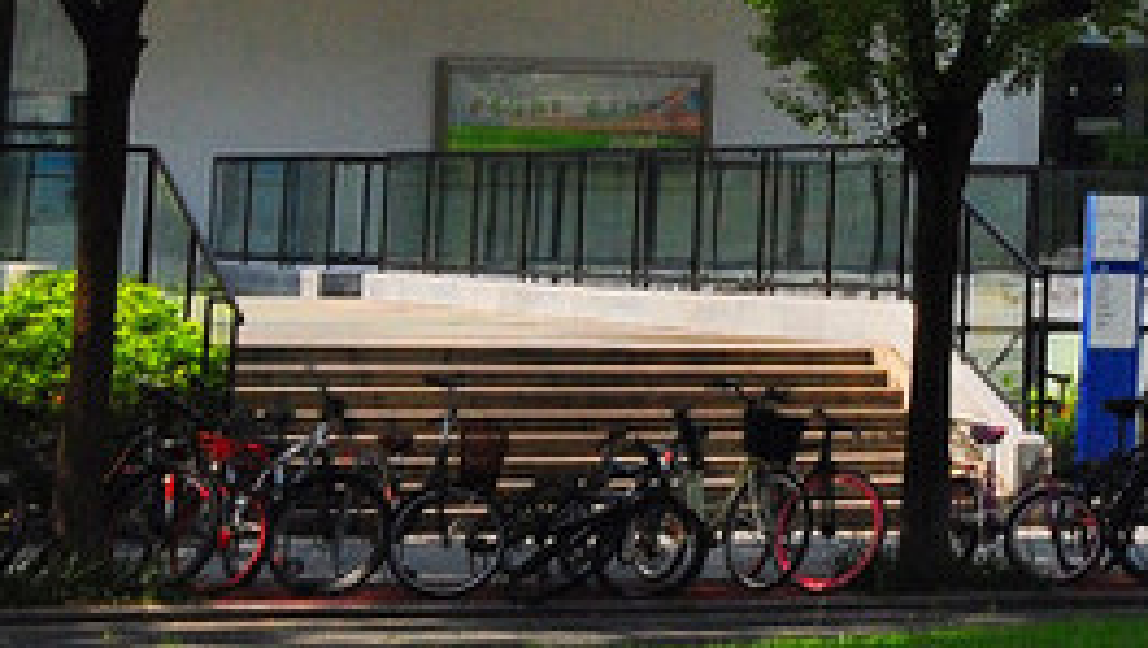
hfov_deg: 11.7
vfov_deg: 6.8
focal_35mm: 171
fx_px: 5210
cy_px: -889
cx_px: 2013
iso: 400
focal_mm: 24
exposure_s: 1/1000
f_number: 9
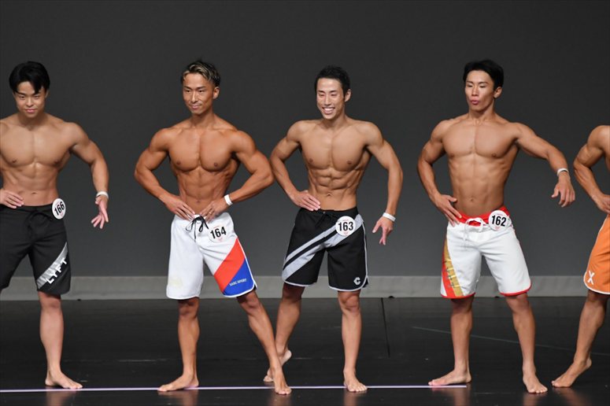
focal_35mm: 375
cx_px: 305
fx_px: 6351
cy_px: 203
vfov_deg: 3.7
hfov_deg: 5.5
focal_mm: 250
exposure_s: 1/400
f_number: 5.6
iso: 4000
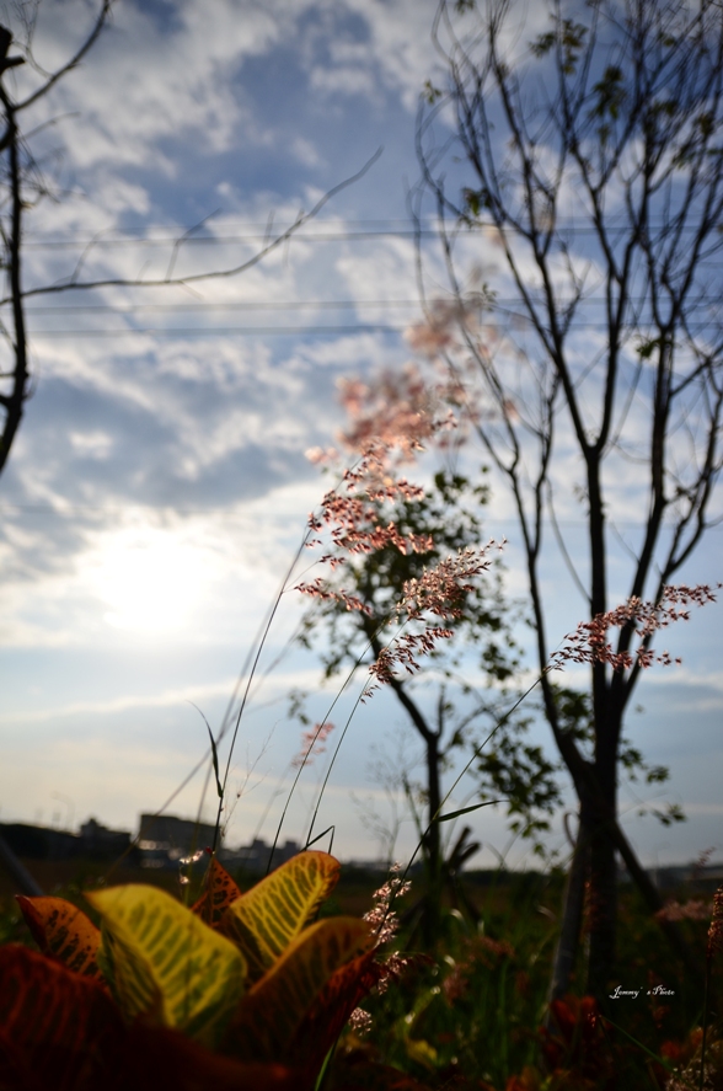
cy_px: 546
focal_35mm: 27
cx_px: 362
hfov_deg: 47.8
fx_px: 817
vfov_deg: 67.5
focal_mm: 18
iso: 100
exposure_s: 1/8000
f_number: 2.8
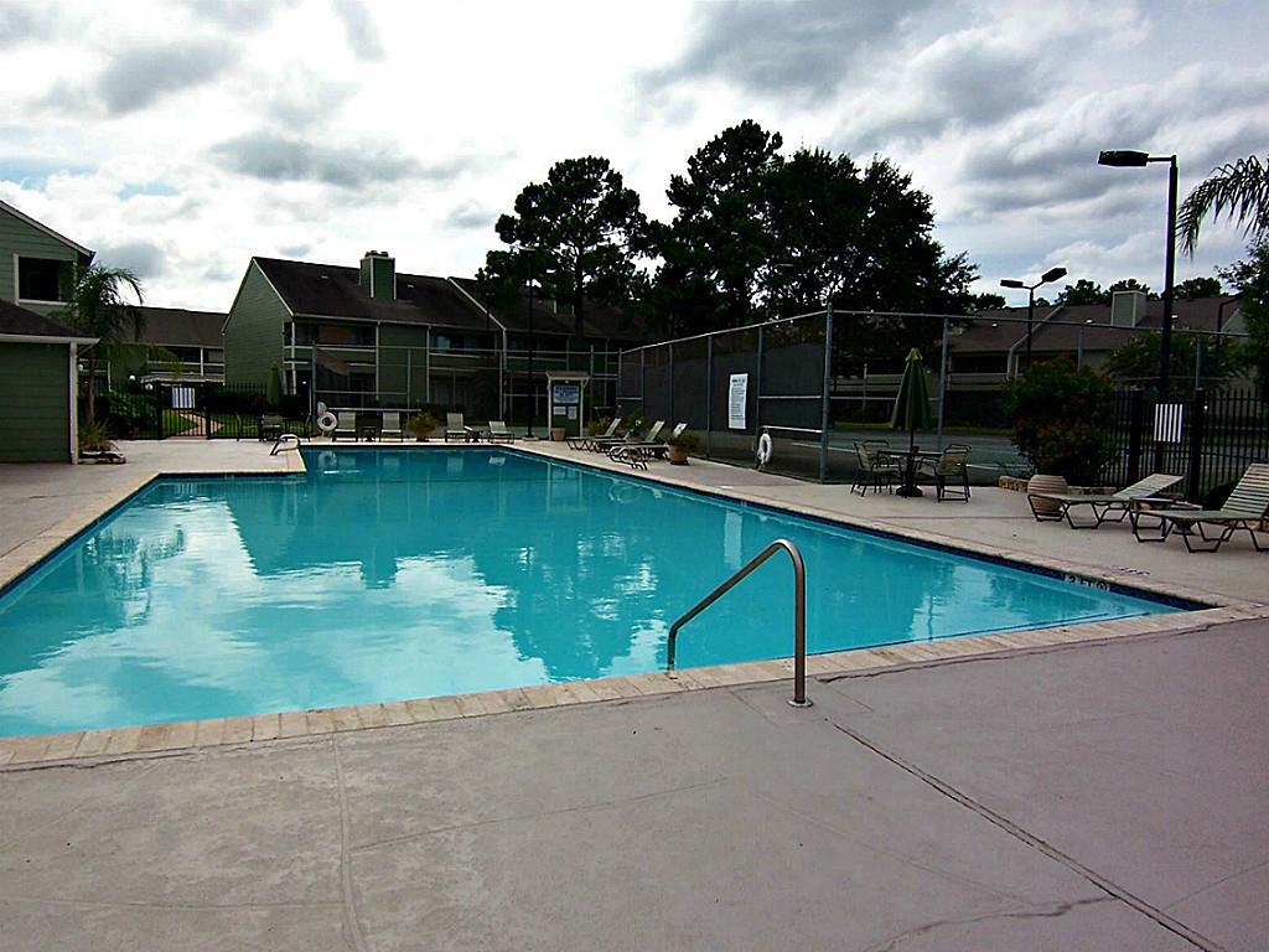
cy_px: 476
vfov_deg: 58.9
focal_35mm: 23
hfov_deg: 73.9
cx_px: 634
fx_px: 843
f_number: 5.6
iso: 64
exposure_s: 1/320
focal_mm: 3.8
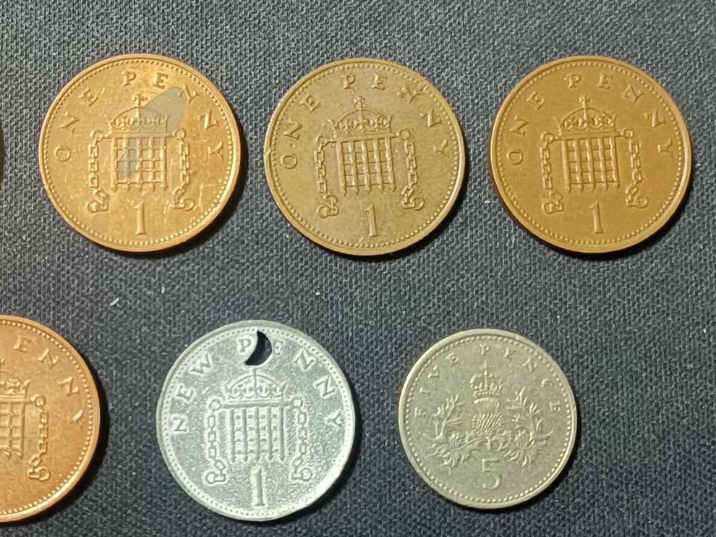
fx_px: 1199
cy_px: 268
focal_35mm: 58
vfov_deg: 25.2
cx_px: 225
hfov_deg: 32.9
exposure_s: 1/25
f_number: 1.8
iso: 1985
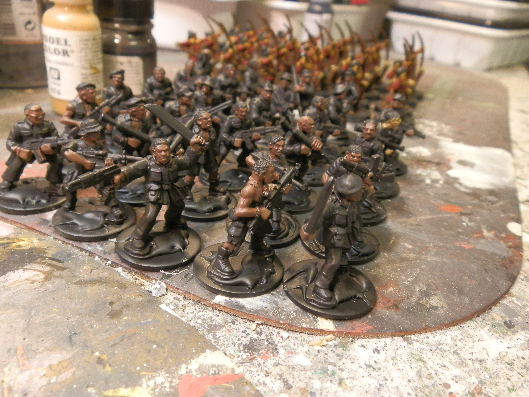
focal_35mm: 28
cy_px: 198
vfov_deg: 49.7
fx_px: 428
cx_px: 264
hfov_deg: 63.4
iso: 200
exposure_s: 1/13
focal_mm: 5
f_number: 3.1
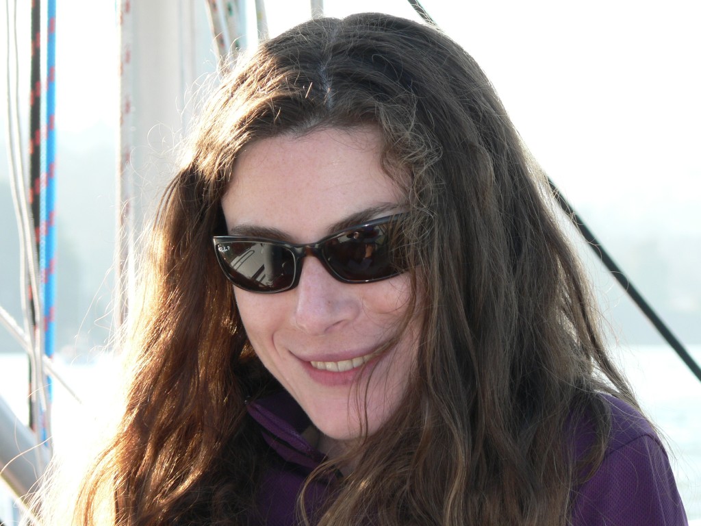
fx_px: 4435
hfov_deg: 9.0
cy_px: 263
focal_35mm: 219
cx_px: 350
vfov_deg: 6.8
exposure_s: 1/100
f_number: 4
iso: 80
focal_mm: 36.5
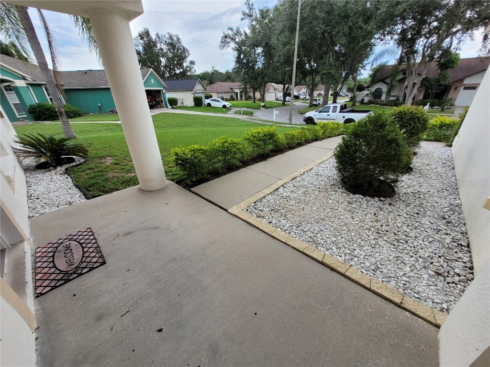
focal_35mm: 13
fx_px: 184
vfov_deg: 89.9
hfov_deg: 106.2
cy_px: 184
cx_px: 245
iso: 40
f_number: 2.2
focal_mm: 1.74
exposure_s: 1/417
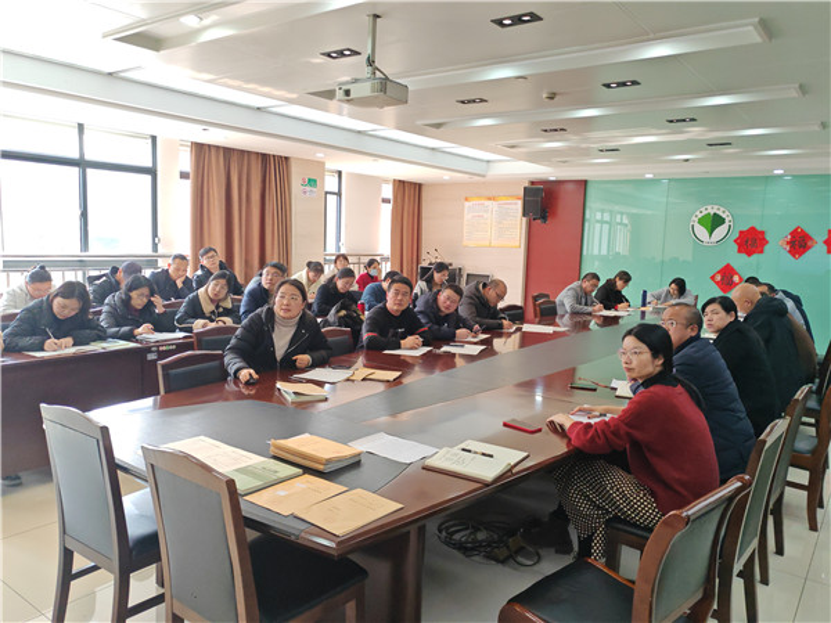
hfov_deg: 65.3
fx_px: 648
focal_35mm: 27
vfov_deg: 51.4
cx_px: 416
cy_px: 312
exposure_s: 1/360
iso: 320
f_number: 1.9
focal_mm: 5.52
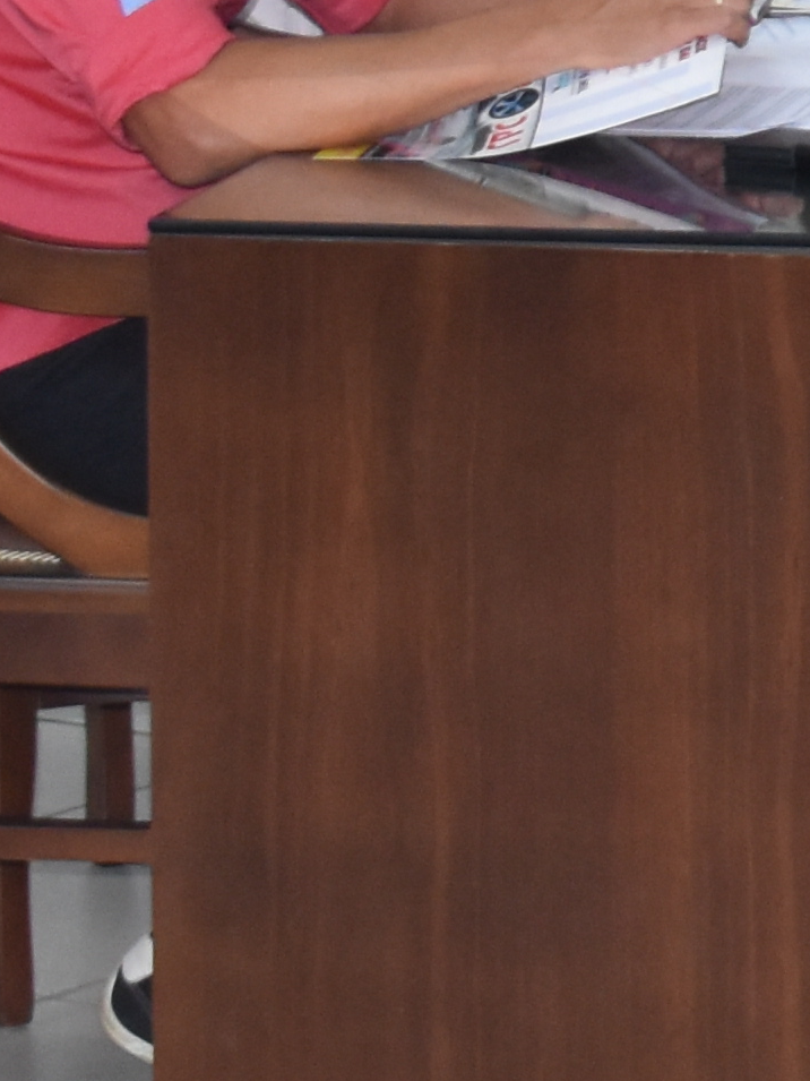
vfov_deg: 6.4
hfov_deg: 4.4
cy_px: -163
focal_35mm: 308
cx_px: 3225
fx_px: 9612
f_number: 5
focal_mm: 34
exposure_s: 1/100
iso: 800
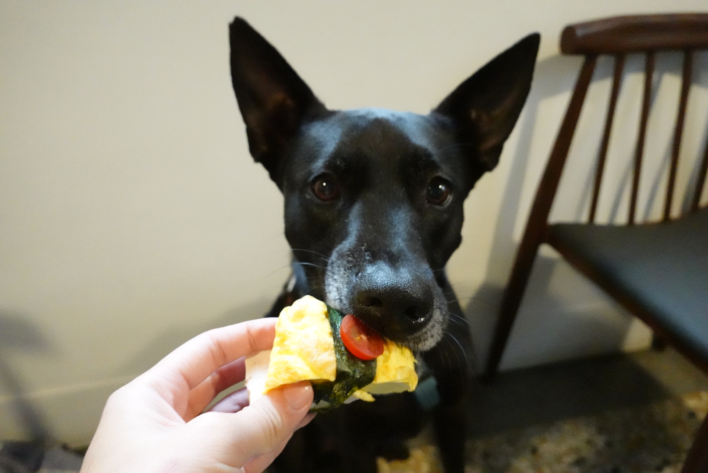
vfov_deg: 53.2
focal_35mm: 24
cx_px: 354
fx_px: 472
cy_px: 236
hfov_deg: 73.7
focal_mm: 9
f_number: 2.8
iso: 5000
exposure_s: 1/320
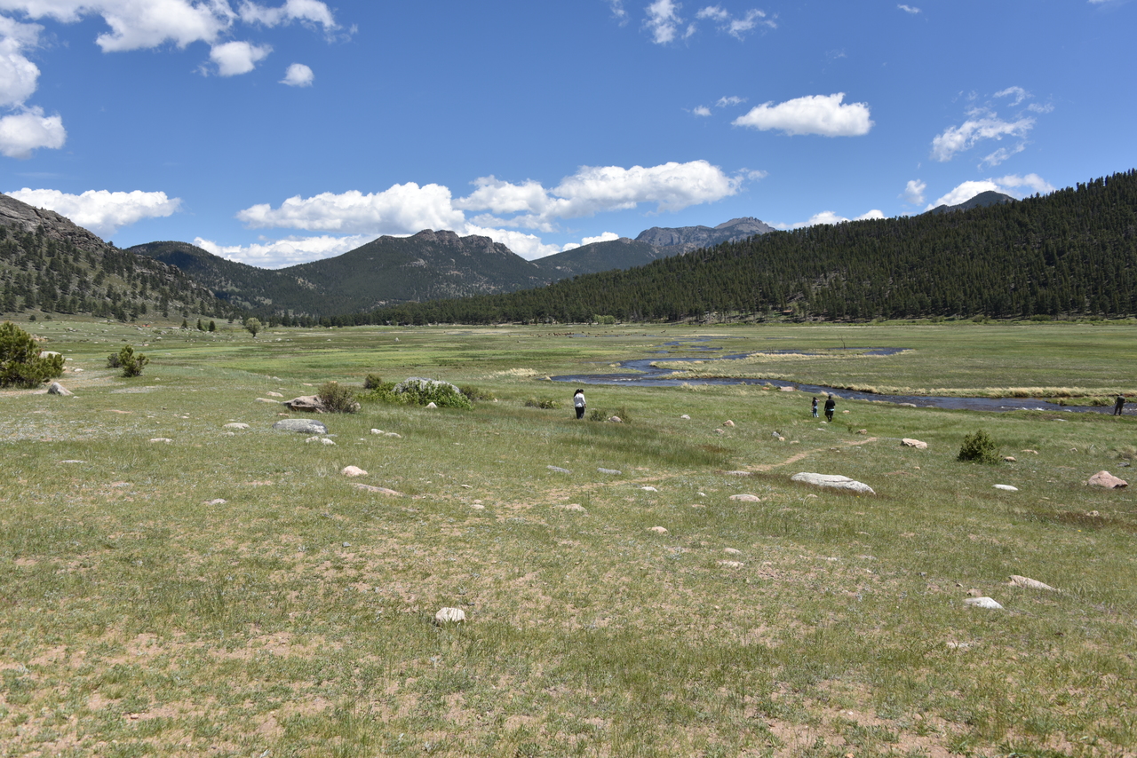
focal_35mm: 28
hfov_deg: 65.5
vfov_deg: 46.4
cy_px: 379
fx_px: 884
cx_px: 568
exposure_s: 1/320
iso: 100
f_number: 9
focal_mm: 28
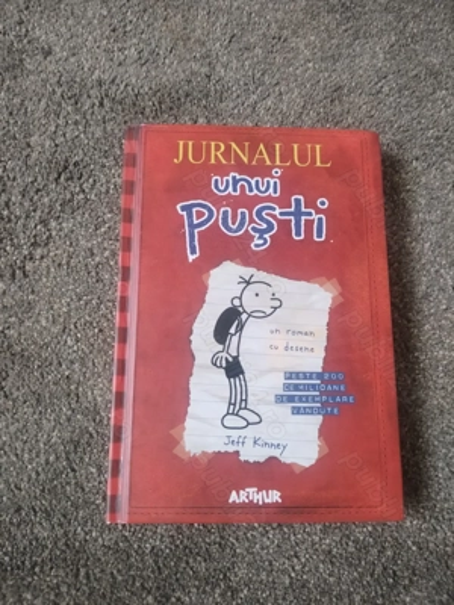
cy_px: 302
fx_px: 455
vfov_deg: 67.3
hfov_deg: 53.1
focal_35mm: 26
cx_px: 227
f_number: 1.8
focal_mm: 4.75
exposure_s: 1/30
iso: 615
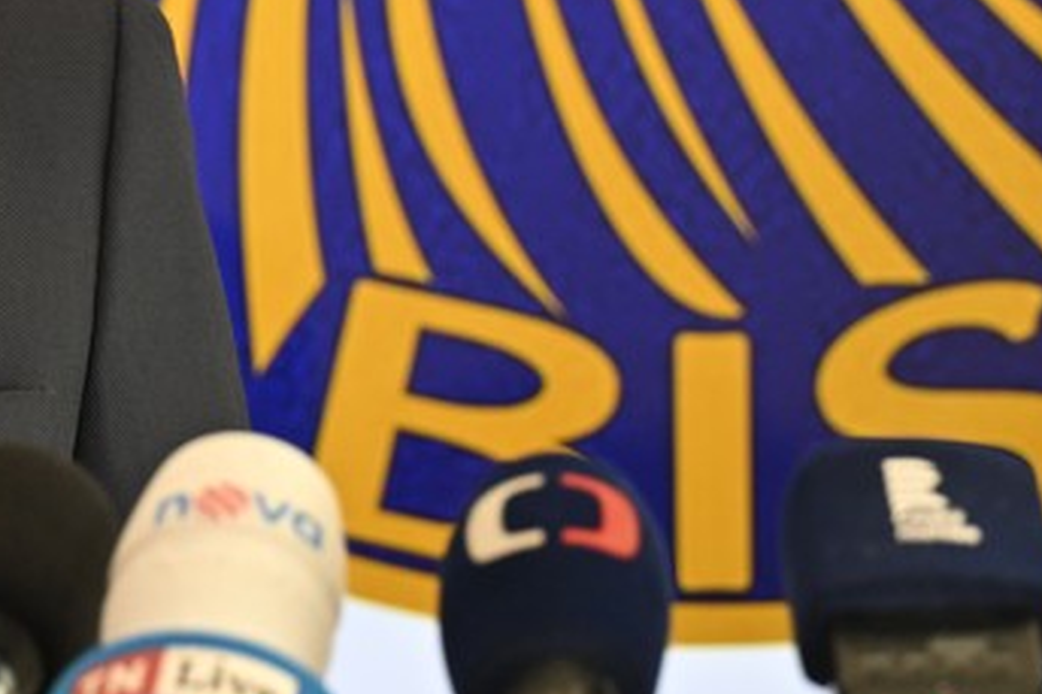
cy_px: -544
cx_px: -51
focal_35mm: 549
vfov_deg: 2.5
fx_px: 15882
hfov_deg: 3.8
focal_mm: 135
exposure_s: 1/400
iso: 360
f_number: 3.5
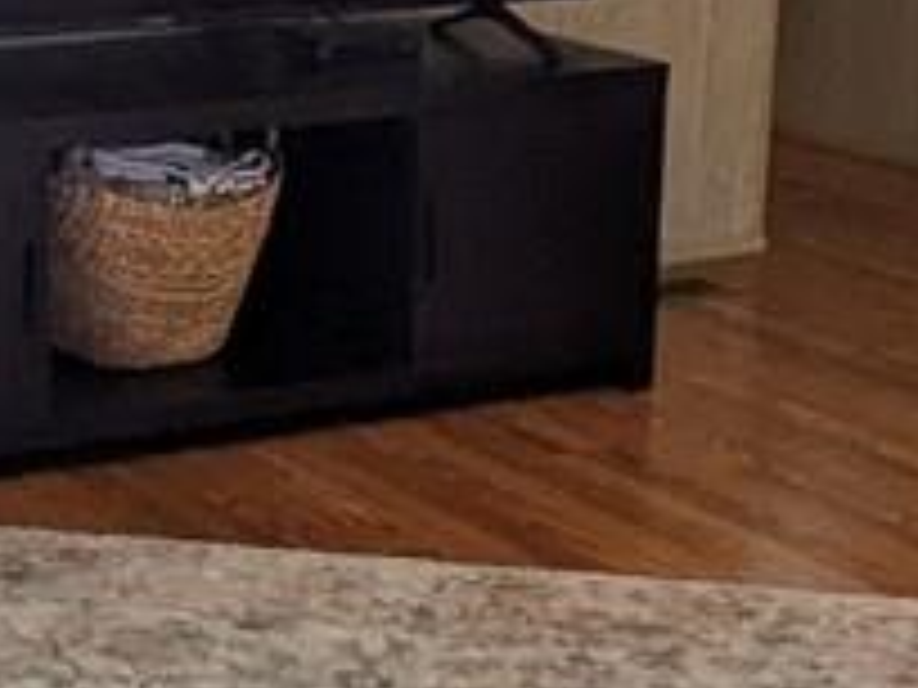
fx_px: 2917
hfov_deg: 17.7
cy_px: 202
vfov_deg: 13.4
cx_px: 164
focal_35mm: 110
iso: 49
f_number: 2.2
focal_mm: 1.83
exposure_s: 1/151
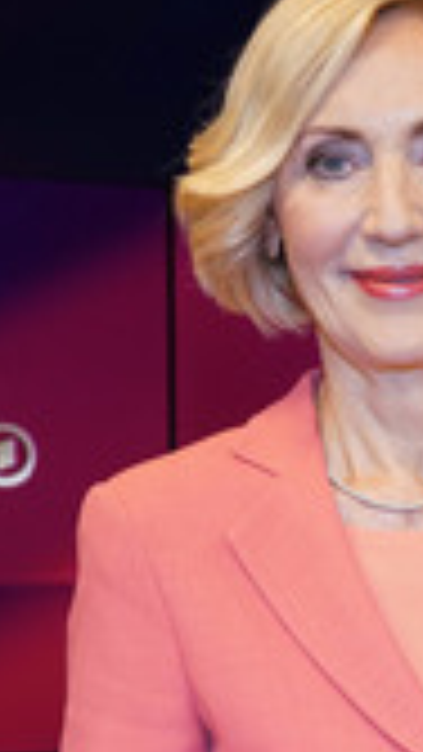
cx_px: 493
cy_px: 576
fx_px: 1973
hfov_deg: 12.0
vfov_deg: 21.4
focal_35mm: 99
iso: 2000
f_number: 5.6
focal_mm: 35
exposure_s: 1/125
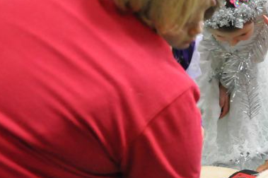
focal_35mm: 73
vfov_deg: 18.6
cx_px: 313
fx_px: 543
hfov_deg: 25.2
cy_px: 111
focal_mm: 18
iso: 2000
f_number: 3.5
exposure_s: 1/60
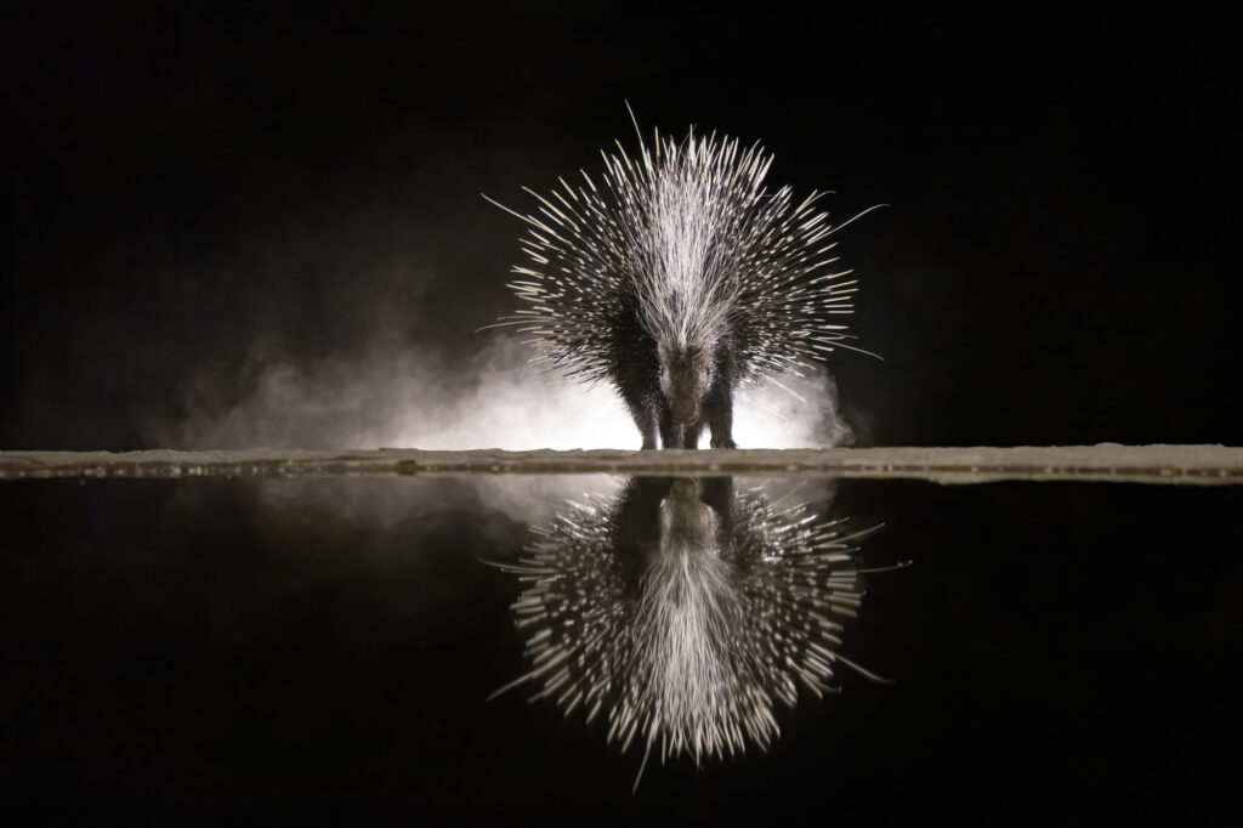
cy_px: 414
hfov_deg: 14.2
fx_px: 5005
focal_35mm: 145
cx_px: 622
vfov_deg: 9.5
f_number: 2.8
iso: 25600
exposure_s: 1/100
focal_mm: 145
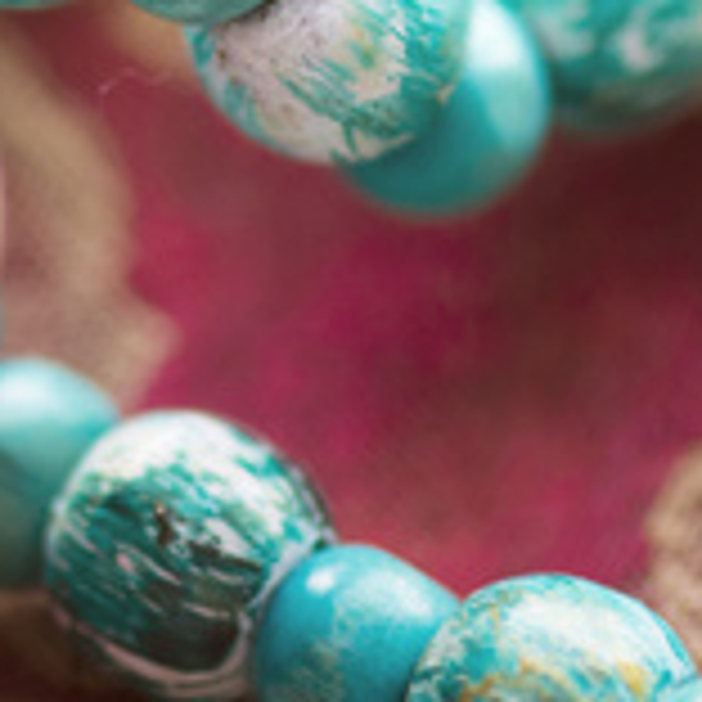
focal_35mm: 485
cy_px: -72
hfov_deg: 3.6
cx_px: 256
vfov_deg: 3.6
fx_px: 11128
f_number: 3.2
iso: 250
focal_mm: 105
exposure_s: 1/400
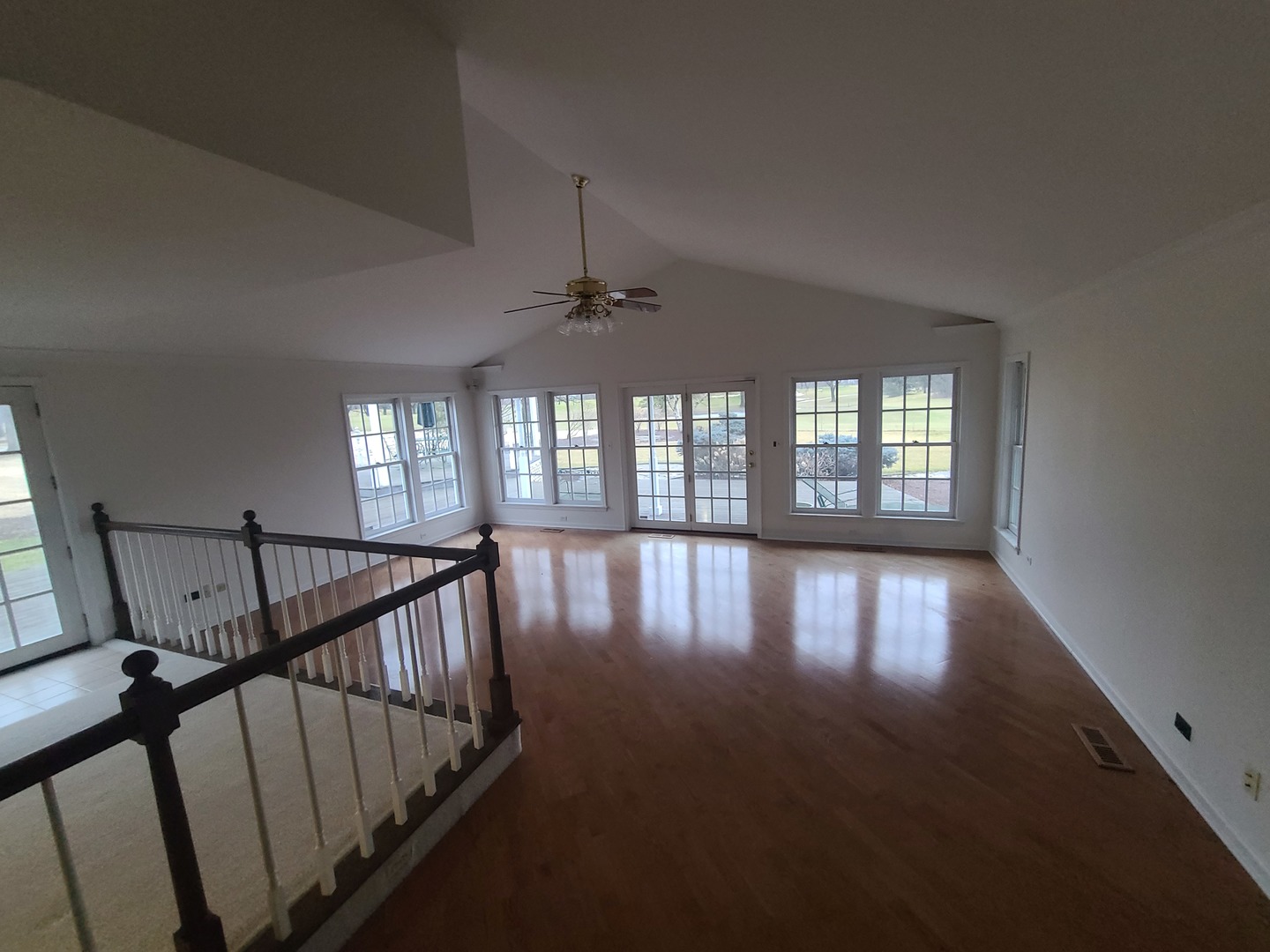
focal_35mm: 13
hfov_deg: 106.2
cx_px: 635
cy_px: 476
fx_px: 477
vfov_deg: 89.9
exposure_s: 1/24
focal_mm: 2.2
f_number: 2.2
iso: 640
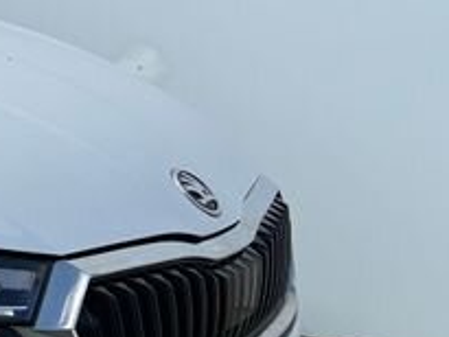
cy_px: 225
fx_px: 1687
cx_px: -591
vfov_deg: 11.4
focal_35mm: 130
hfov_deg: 12.3
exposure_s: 1/3279
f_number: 1.6
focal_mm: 5.96
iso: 50
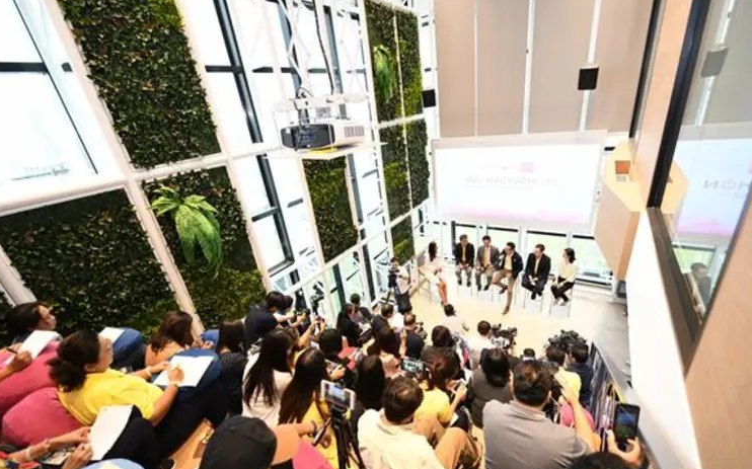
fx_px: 307
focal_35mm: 15
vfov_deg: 74.6
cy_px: 253
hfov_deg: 101.5
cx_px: 385
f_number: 2.8
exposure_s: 1/160
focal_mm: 14
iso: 1250
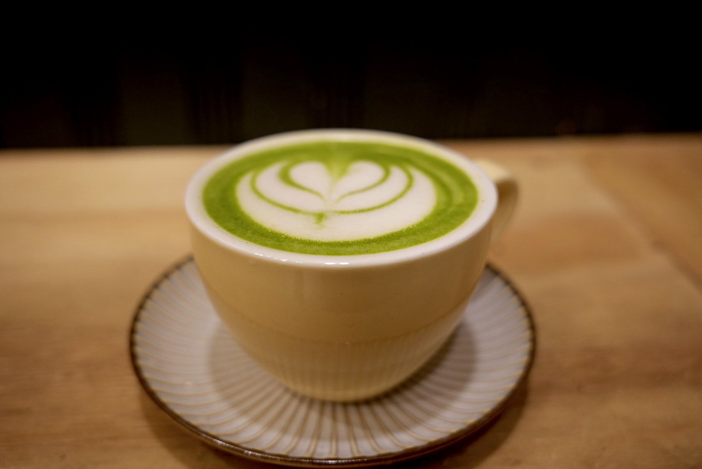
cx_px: 351
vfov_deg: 37.9
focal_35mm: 35
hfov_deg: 54.4
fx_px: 683
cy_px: 234
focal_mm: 35
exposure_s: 1/160
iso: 1600
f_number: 4
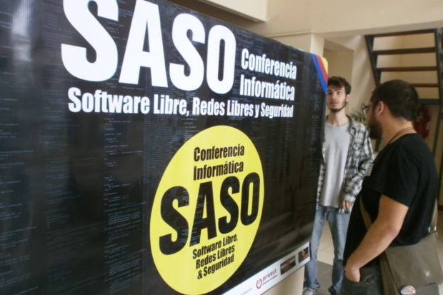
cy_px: 165
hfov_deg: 63.7
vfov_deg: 44.9
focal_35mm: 29
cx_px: 215
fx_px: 357
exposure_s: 1/30
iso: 100
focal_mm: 4.8
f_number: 2.9
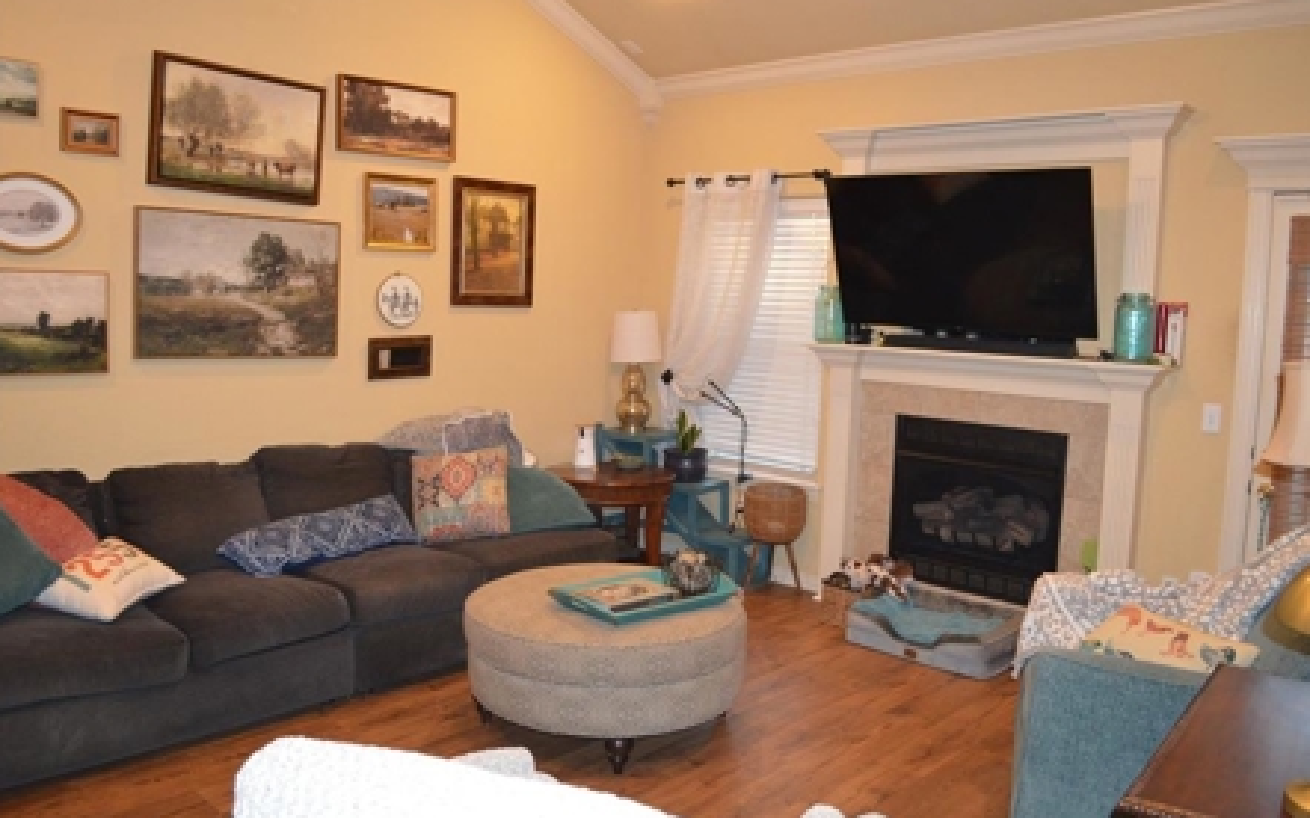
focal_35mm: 28
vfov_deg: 44.5
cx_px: 661
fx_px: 999
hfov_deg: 66.5
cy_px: 405
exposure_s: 1/60
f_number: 3.5
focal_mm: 18
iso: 1400
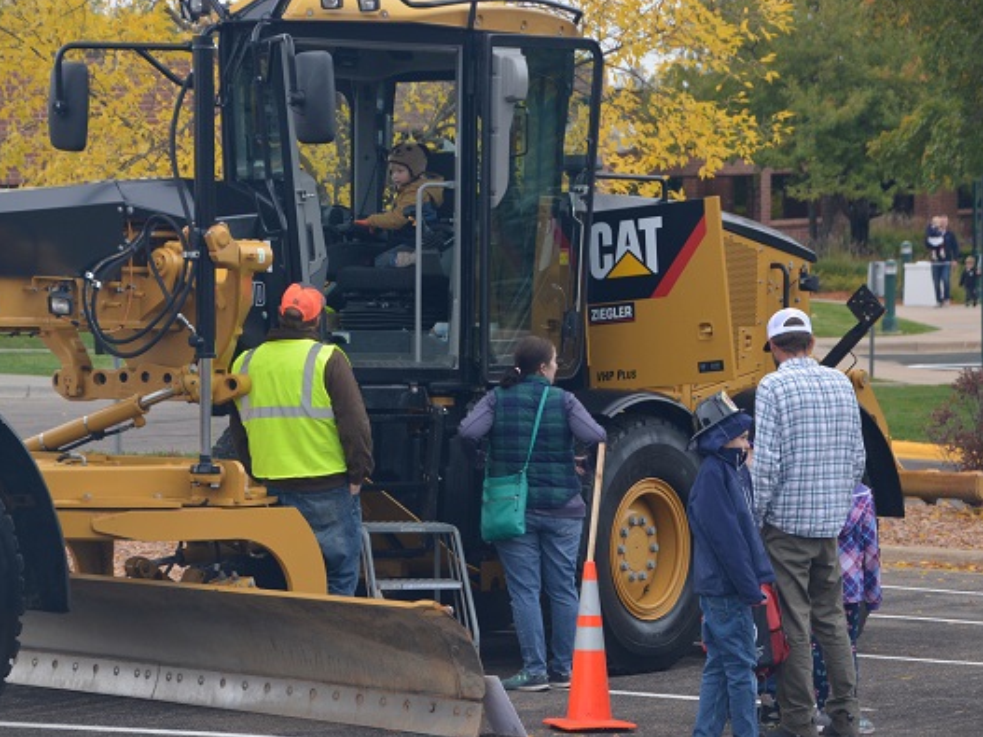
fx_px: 3962
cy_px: 369
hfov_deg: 14.1
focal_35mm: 140
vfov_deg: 10.6
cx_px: 453
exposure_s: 1/250
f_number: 5.6
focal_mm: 85
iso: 720
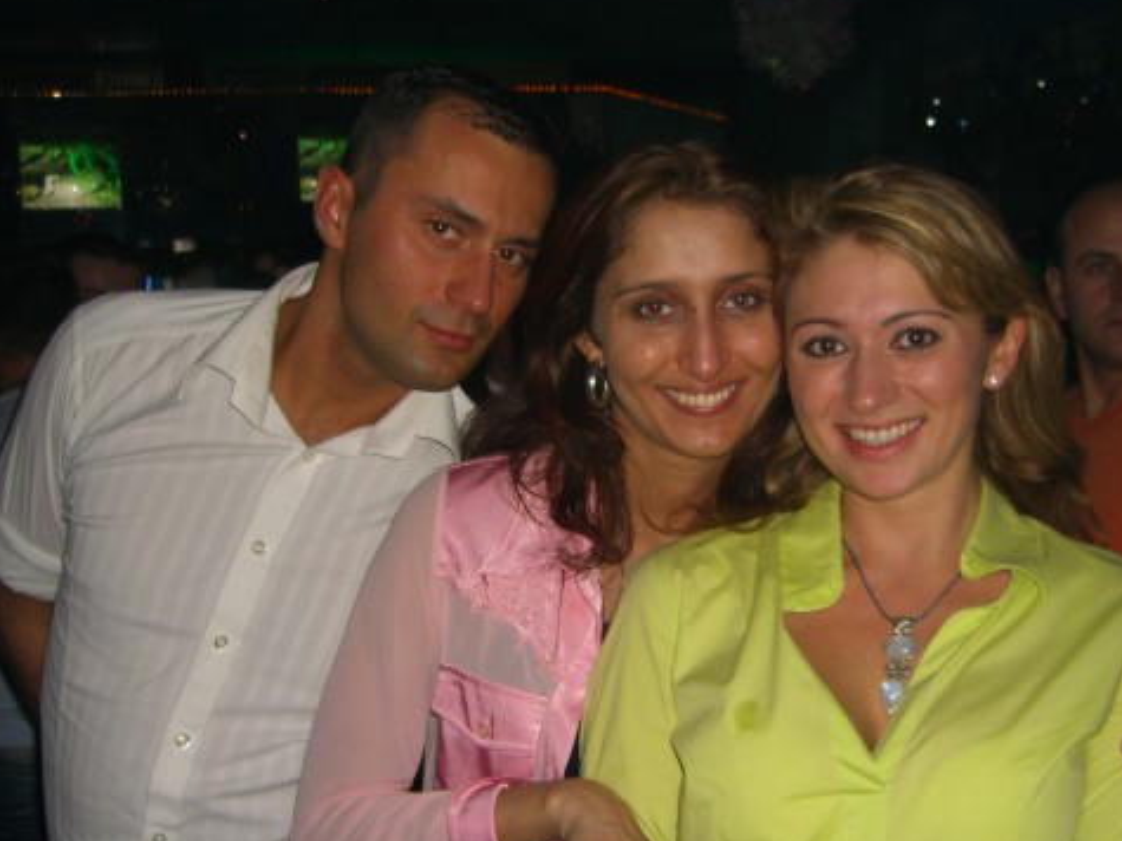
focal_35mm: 48
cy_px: 496
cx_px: 668
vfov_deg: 30.2
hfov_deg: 39.5
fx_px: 1555
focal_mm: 7.9
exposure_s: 1/60
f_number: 2.8
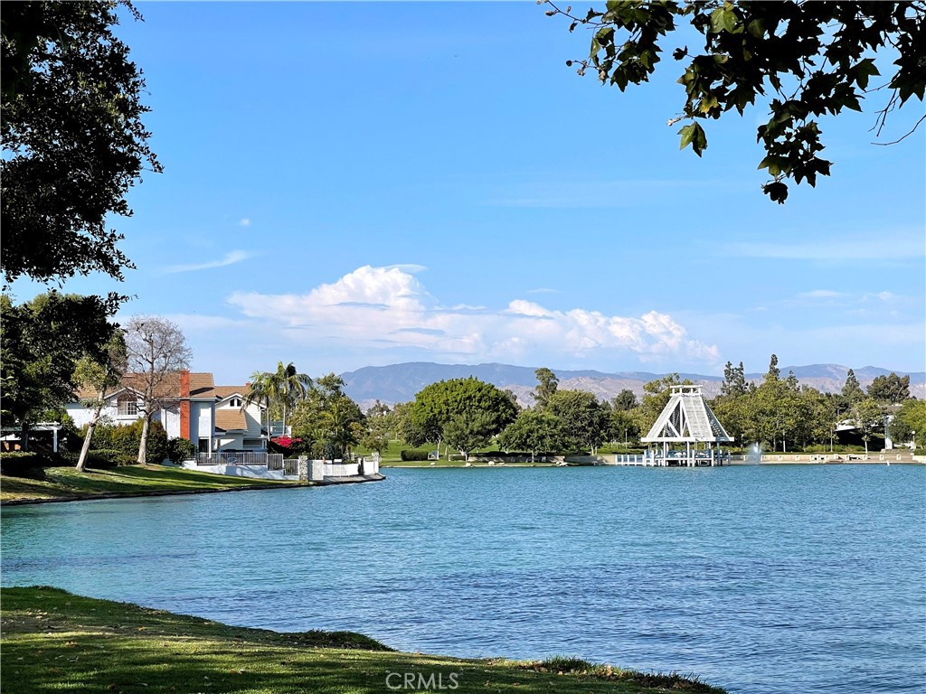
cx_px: 463
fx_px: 1712
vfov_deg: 22.9
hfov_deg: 30.3
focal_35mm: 64
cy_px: 347
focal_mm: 7.5
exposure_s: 1/1488
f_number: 2.2
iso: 20
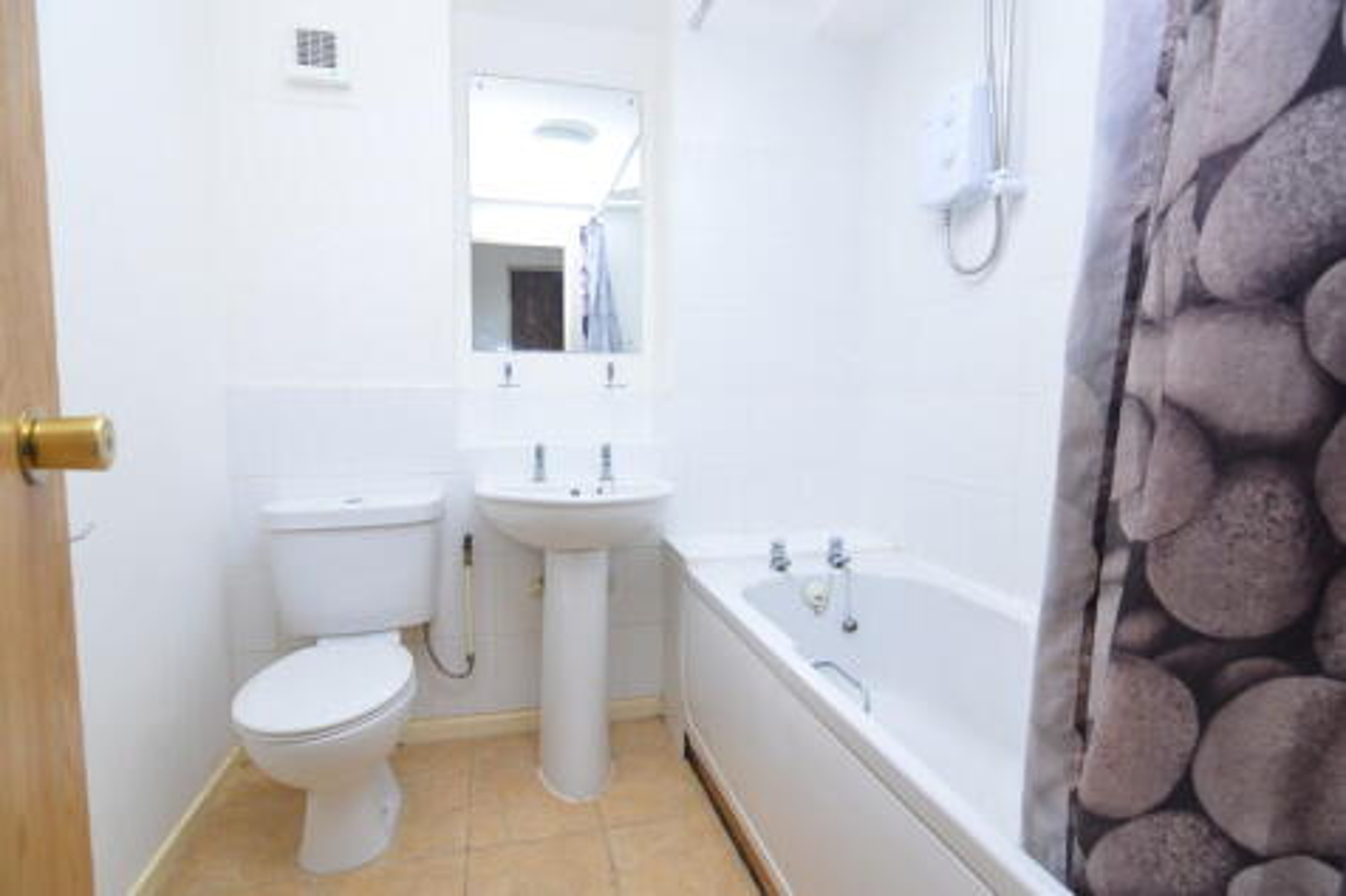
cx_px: 673
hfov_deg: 95.0
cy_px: 448
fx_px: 617
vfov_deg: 72.0
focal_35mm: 16
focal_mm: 11
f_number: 4
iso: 500
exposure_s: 1/60
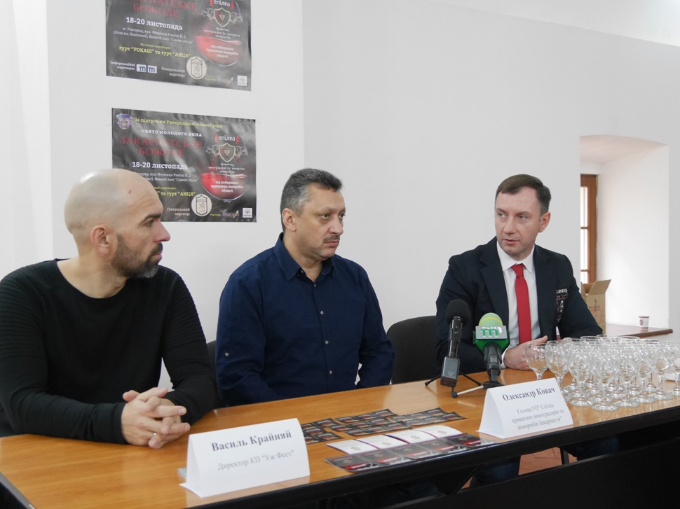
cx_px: 340
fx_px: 825
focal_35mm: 42
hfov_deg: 44.8
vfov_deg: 34.3
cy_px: 254
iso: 2000
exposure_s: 1/60
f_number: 4
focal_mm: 21
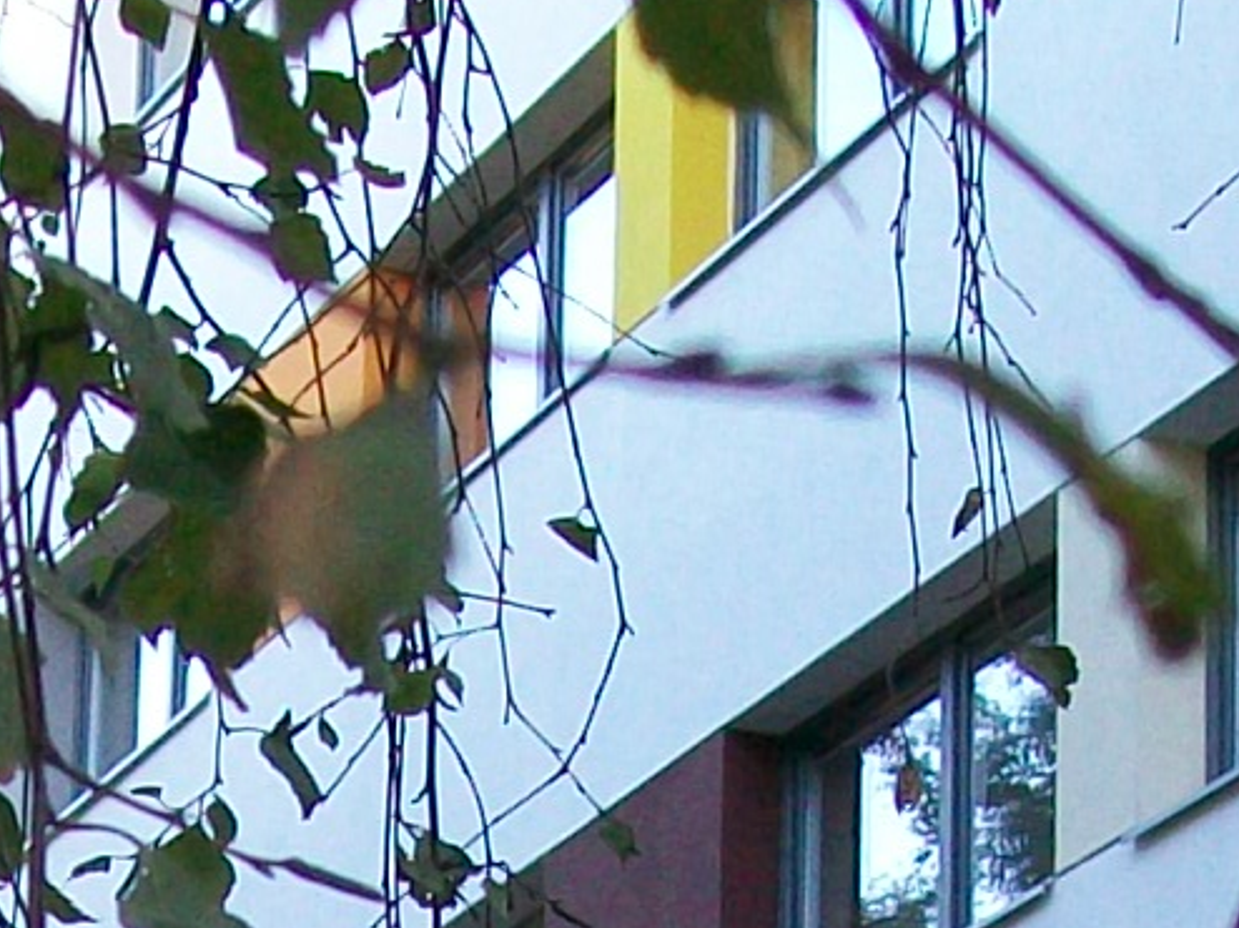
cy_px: 2082
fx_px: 6762
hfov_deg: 10.4
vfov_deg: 7.4
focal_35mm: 189
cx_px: -25
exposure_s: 1/125
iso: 95
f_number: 2.7
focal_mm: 6
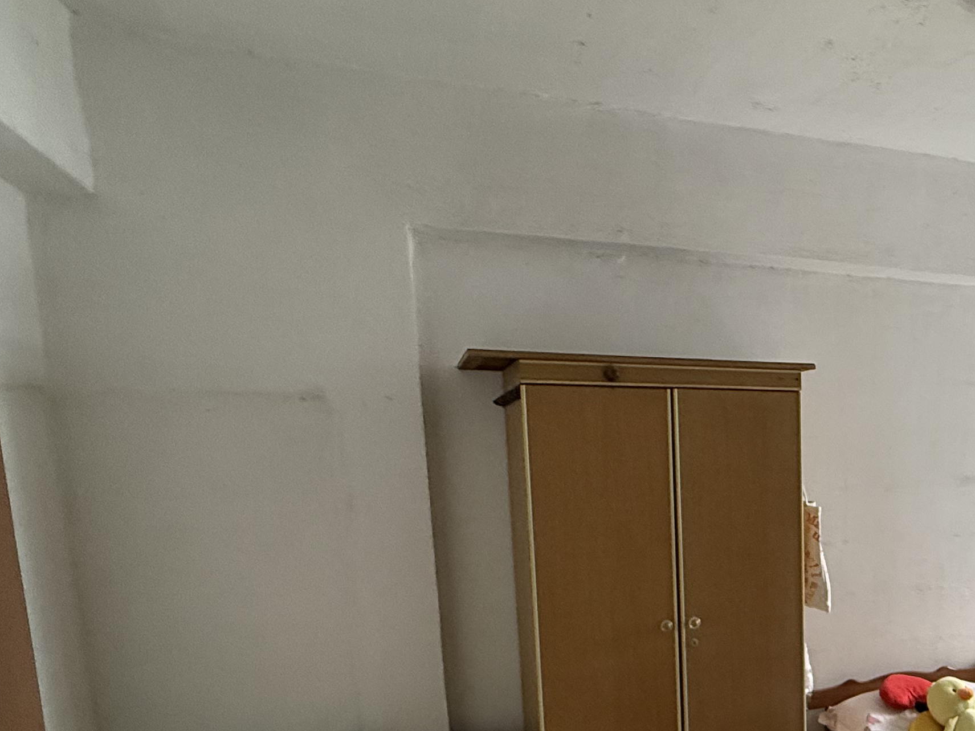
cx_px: 894
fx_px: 929
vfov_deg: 41.0
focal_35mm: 33
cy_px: 592
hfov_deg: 48.9
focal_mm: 2.22
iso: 320
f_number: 2.2
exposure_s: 1/100
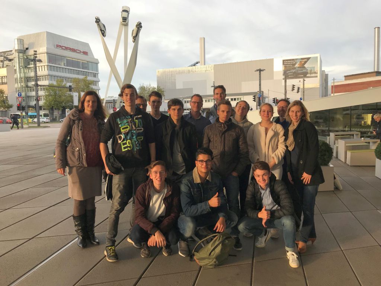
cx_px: 190
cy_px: 143
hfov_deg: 63.4
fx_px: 308
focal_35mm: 28
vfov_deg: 49.7
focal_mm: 3.99
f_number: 1.8
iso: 20
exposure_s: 1/347
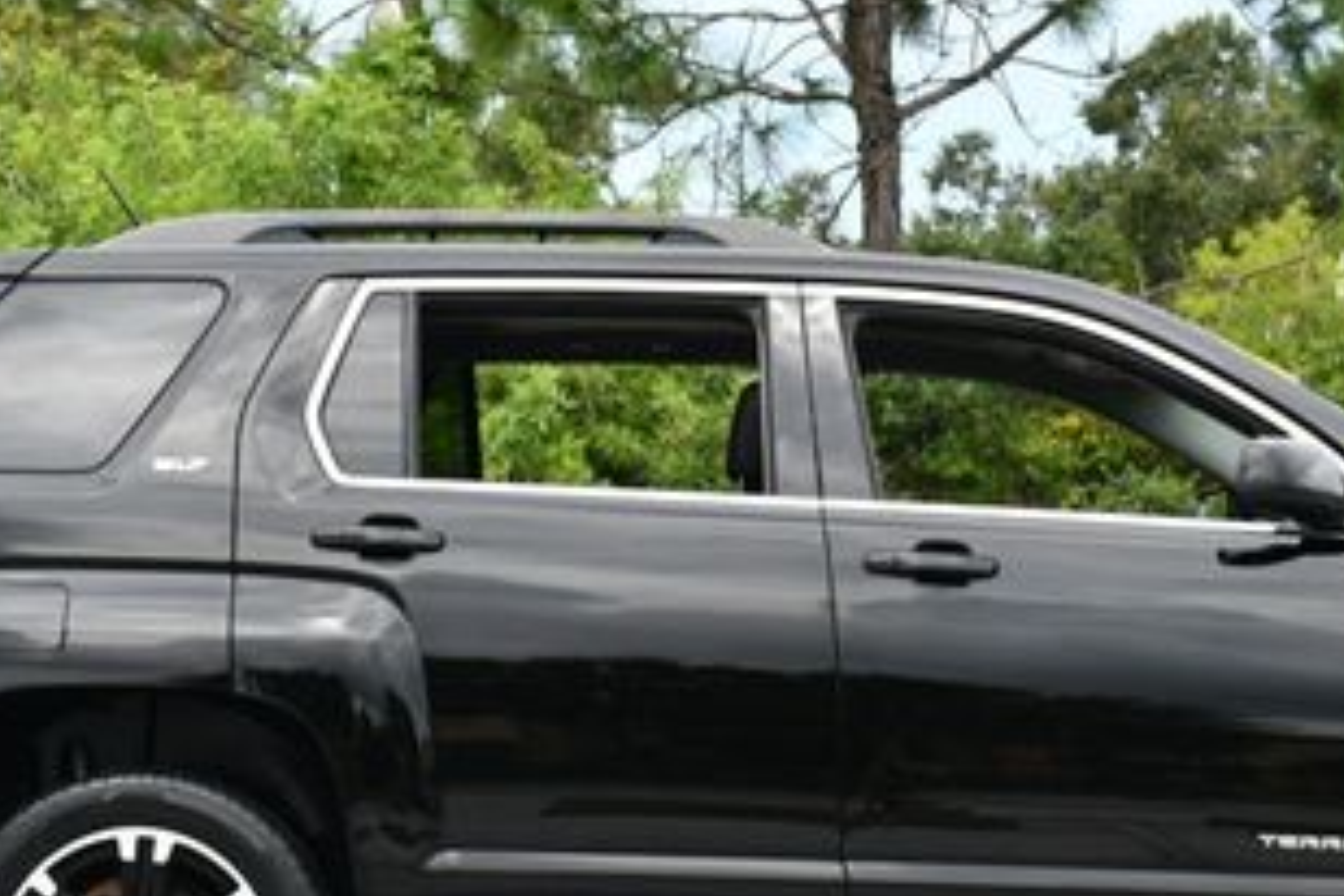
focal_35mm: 141
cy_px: 405
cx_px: 922
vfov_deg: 9.7
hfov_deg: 14.5
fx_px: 5264
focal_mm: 34
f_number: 8
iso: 180
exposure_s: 1/250
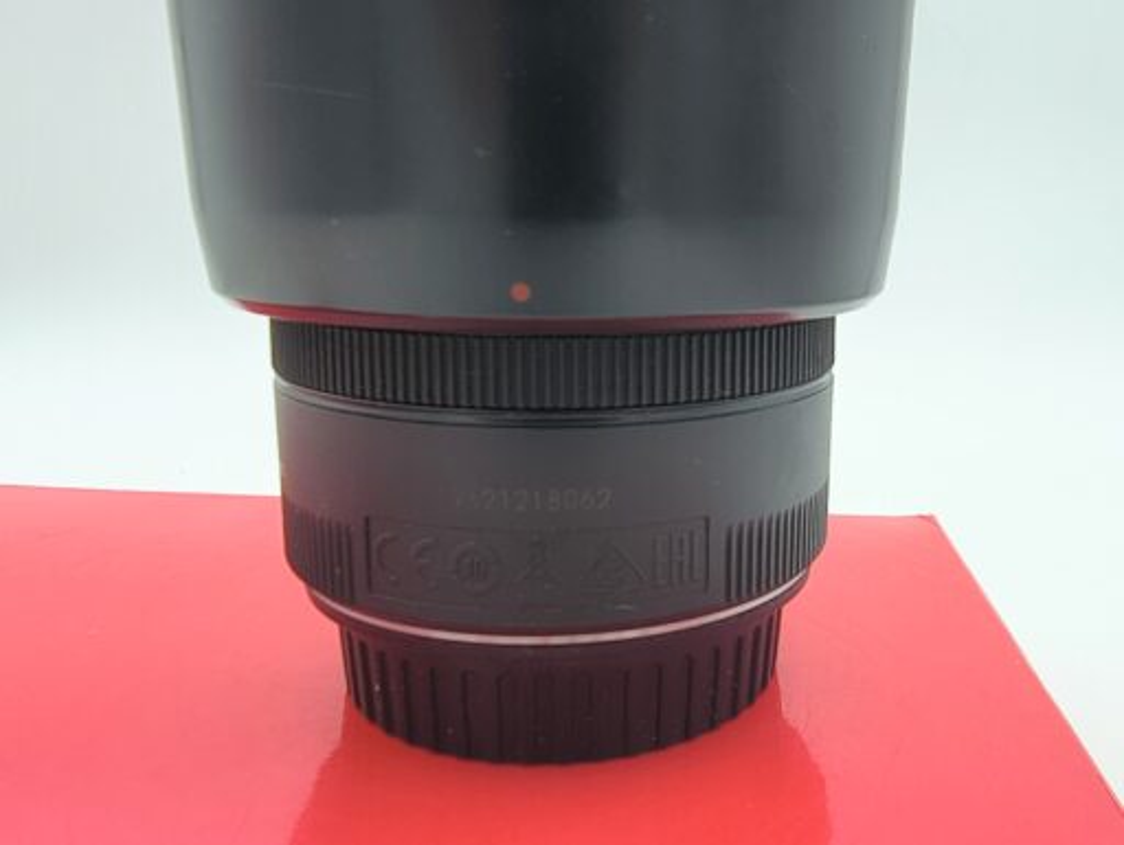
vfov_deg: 56.9
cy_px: 422
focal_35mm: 24
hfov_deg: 71.5
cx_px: 562
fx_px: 780
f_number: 2
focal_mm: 1.83
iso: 192
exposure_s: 1/100
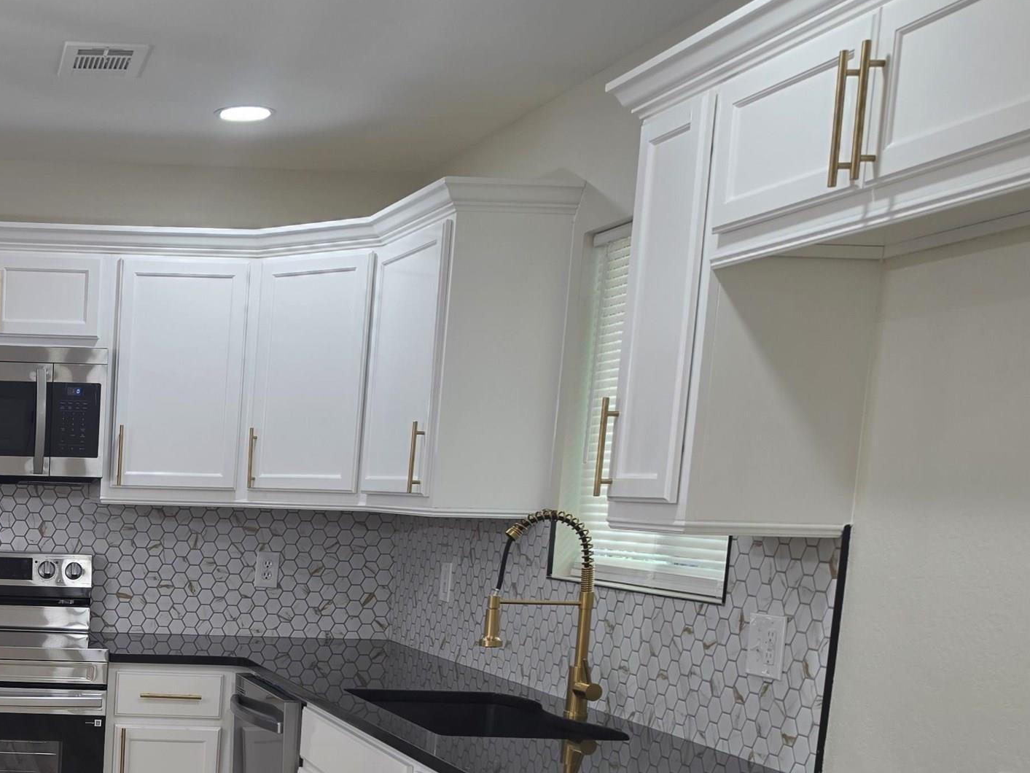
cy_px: 715
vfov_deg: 27.9
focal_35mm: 50
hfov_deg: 34.3
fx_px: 1488
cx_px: -31
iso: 64
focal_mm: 6.5
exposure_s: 1/120
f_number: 1.4
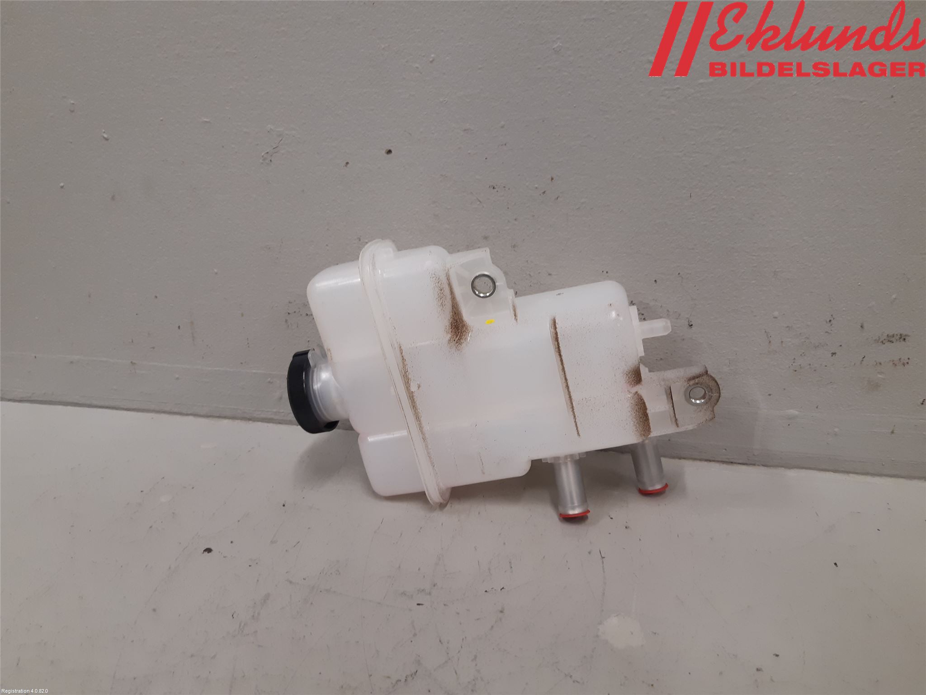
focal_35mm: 26
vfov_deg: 53.1
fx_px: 696
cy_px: 348
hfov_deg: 67.3
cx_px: 463
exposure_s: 1/50
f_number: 1.7
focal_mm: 3.93
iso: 100
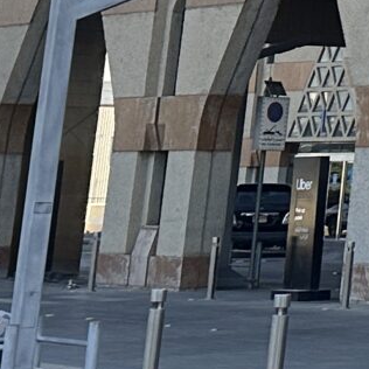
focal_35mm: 172
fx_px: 2074
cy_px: -269
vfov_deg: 9.7
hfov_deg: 7.9
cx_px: 1301
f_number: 1.78
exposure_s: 1/2353
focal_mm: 6.86
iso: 80
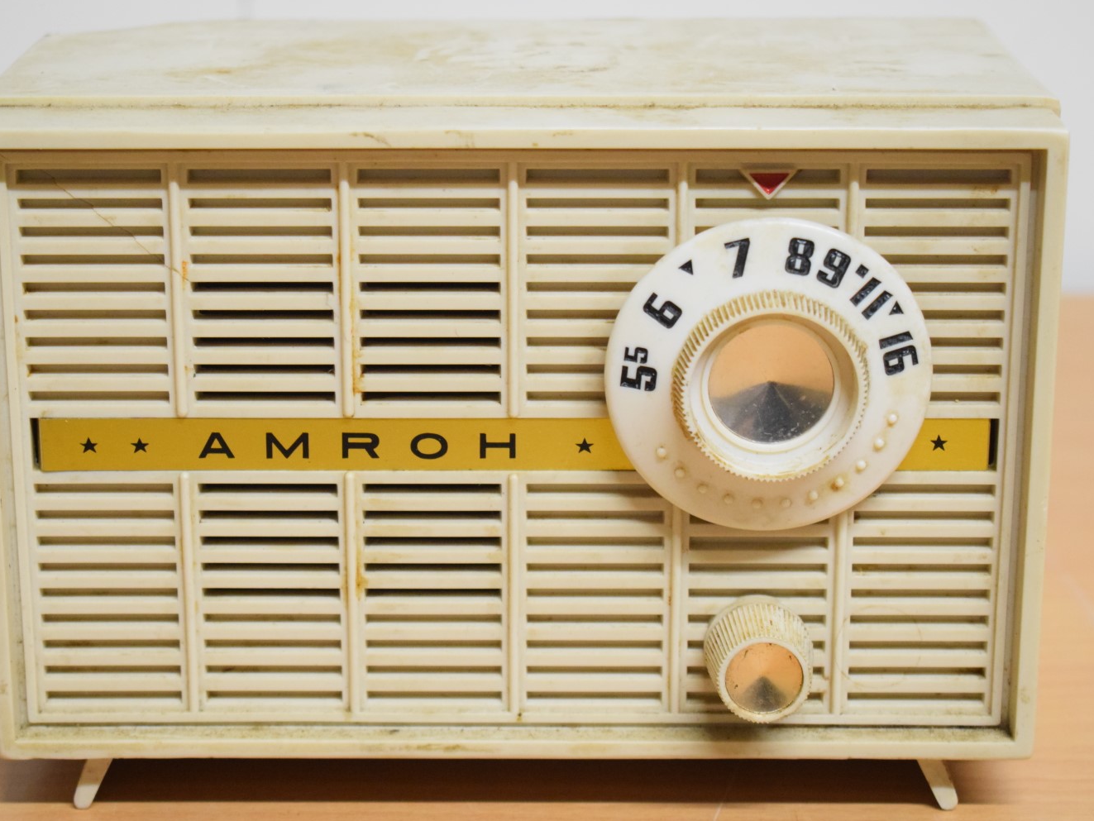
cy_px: 411
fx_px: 2687
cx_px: 513
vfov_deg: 17.4
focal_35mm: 85
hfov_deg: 23.0
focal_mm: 52
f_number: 5.6
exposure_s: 1/125
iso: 3200
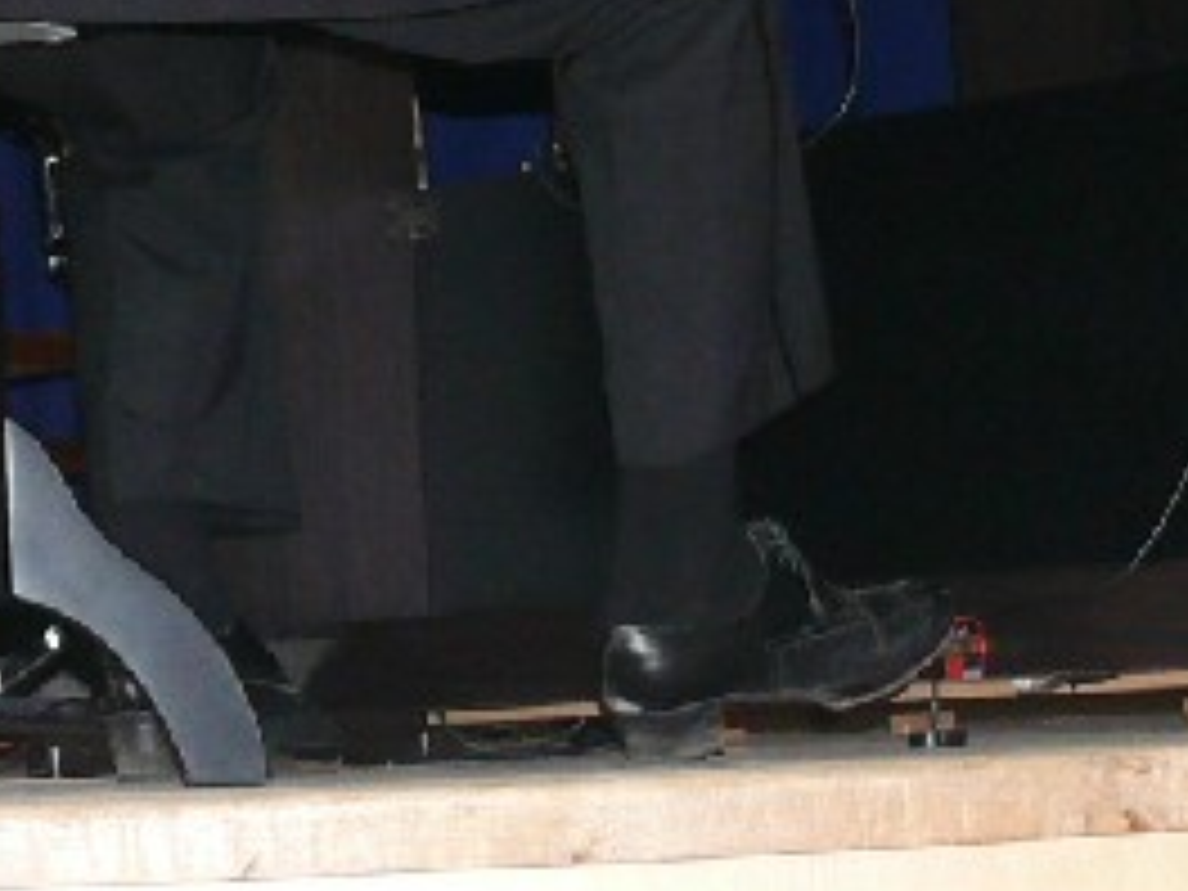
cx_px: 266
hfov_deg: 12.4
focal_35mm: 159
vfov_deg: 9.2
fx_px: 5457
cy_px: -166
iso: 160
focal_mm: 7.4
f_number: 2.8
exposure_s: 1/30
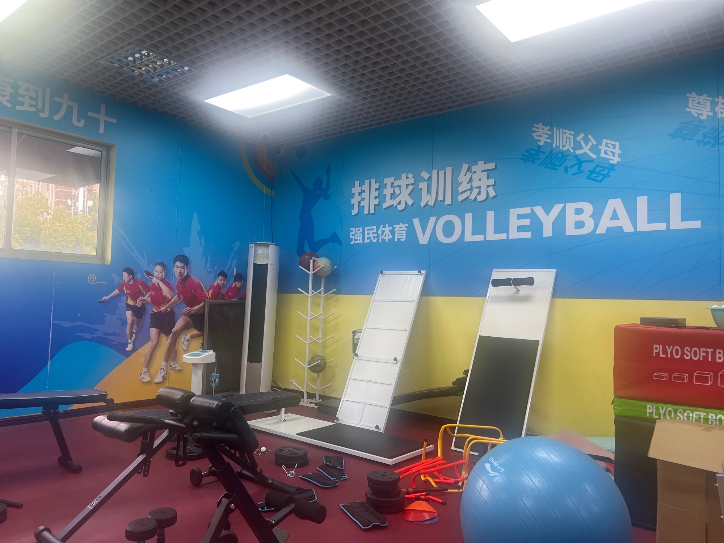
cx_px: 362
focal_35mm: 26
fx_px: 544
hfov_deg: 67.3
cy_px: 272
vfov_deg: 53.1
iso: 50
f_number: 1.5
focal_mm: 5.7
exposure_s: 1/100
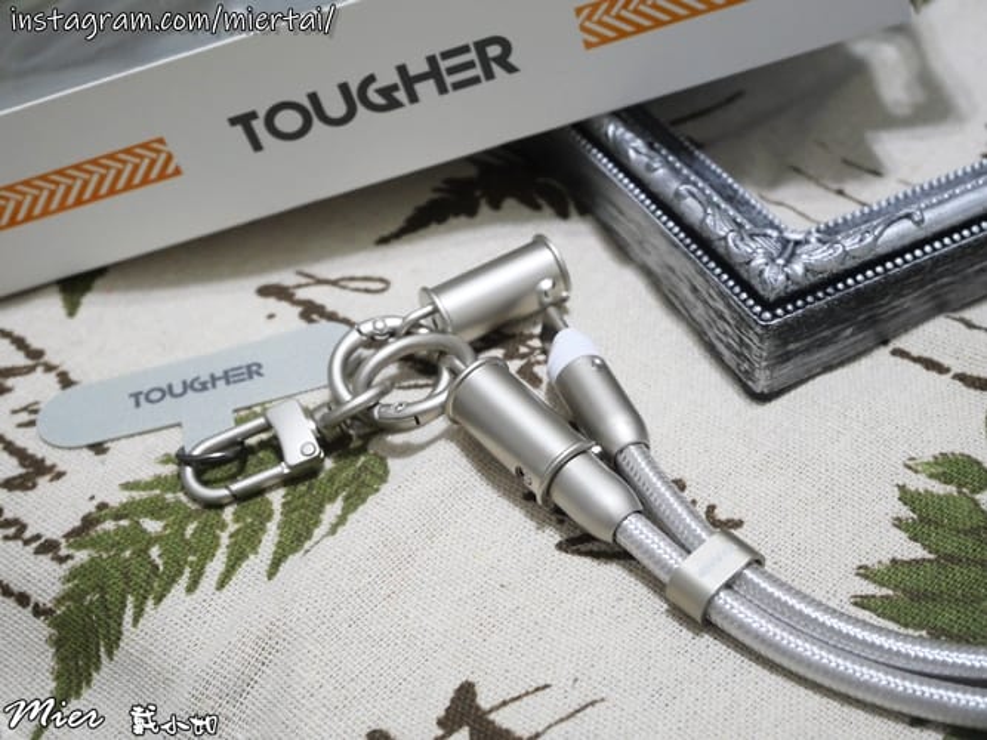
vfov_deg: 28.0
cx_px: 494
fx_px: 1482
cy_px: 370
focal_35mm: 52
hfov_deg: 36.8
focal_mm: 26
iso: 2000
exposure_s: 1/60
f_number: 5.3
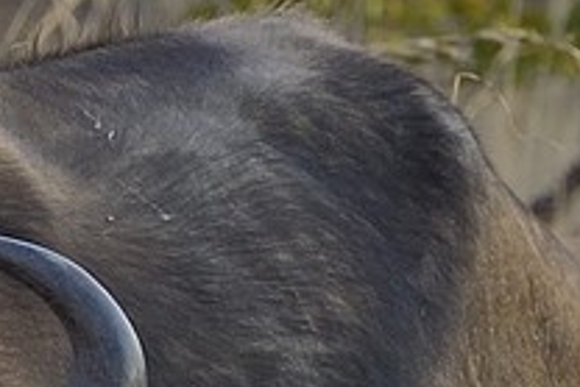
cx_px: -1352
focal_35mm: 2154
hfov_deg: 1.0
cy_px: 234
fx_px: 34726
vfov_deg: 0.6
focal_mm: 280
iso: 640
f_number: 7.1
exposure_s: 1/500
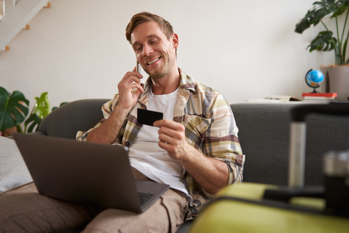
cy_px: 116
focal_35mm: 35
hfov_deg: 54.4
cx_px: 174
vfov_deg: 37.9
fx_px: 339
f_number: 2
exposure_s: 1/100
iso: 200
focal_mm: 35
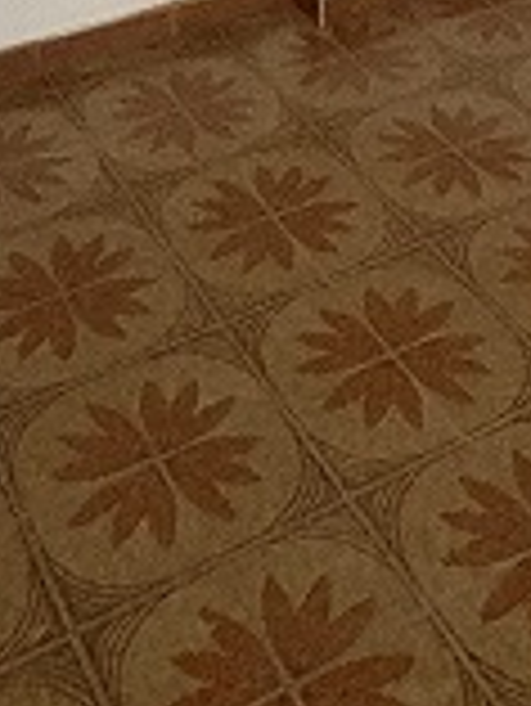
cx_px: 322
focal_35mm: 72
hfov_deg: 20.4
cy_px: -677
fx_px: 1471
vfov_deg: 18.5
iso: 640
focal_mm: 2.22
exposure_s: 1/60
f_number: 2.2
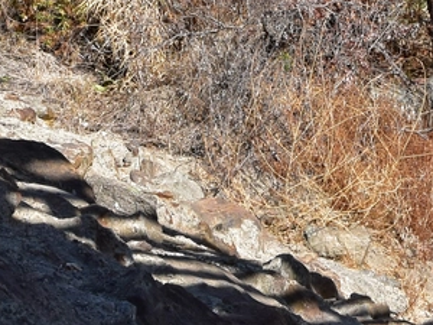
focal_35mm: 133
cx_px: 445
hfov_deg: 14.6
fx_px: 1659
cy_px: -334
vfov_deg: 10.3
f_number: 11
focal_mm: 17
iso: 400
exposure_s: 1/400
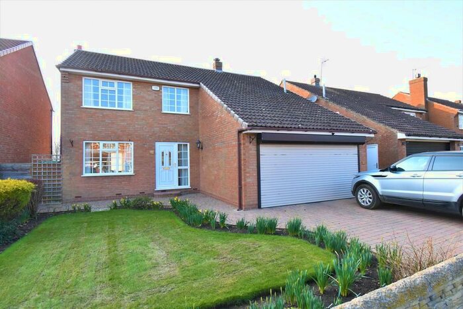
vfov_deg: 67.4
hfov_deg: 90.0
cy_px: 154
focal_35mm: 18
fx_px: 232
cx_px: 232
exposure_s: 1/320
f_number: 8
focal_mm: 12
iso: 800
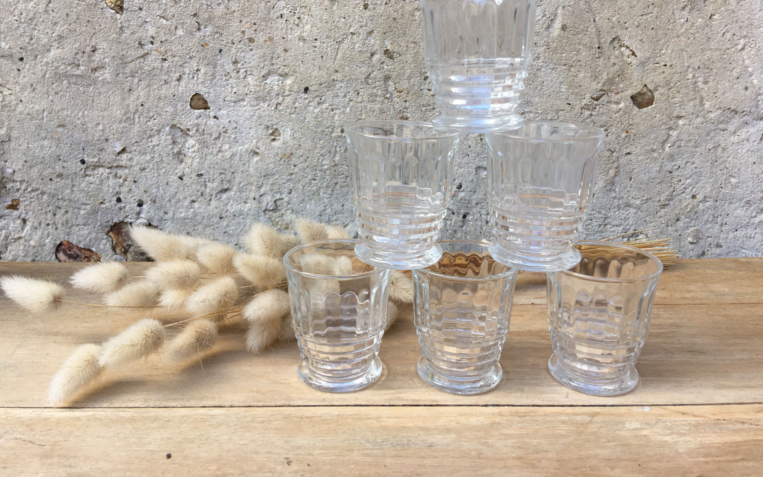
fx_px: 645
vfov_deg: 40.5
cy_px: 201
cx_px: 383
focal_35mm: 31
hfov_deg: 61.2
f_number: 2.2
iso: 32
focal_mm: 4.15
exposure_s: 1/100
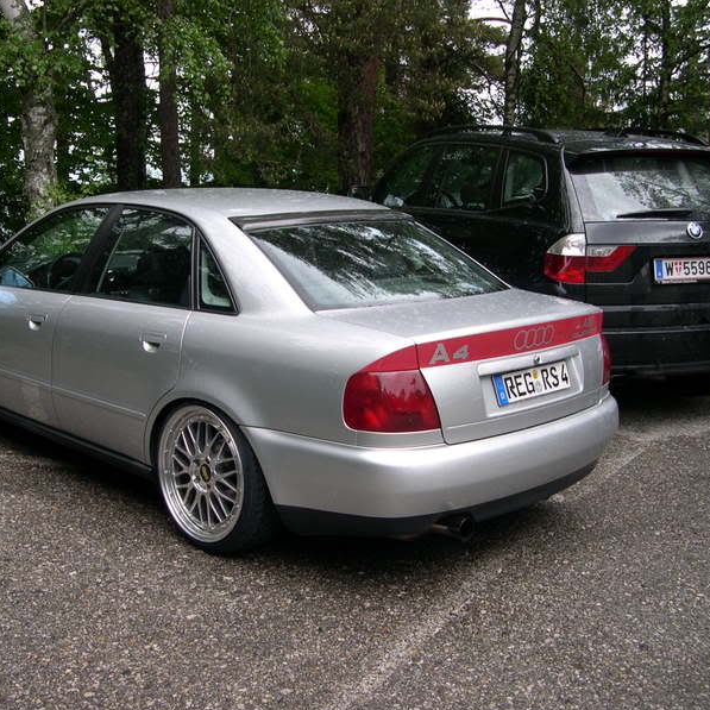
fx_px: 1044
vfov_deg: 37.6
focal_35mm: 45
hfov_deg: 37.4
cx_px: 281
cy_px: 356
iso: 100
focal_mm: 8
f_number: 2.8
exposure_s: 1/448
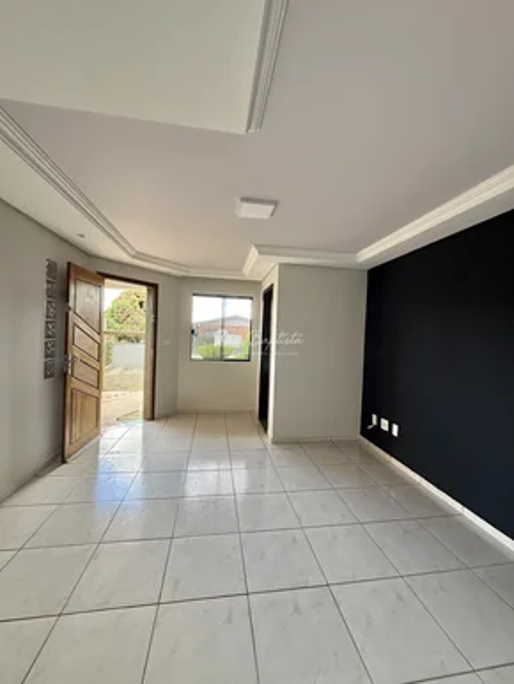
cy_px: 342
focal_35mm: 14
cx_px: 257
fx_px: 277
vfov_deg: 102.0
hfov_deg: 85.7
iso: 160
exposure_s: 1/99
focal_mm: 2.22
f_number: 2.2
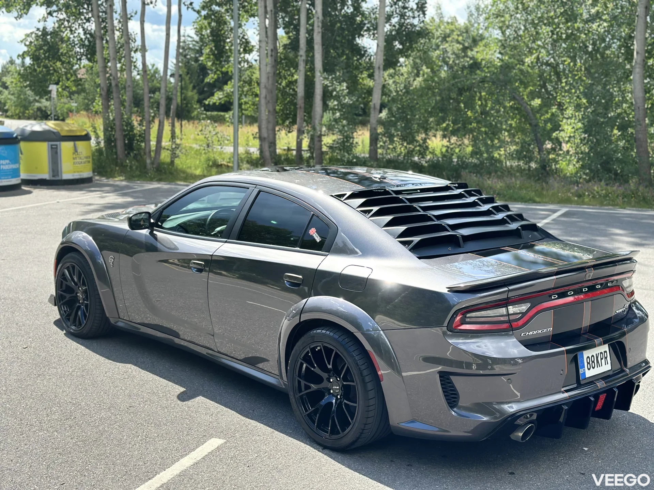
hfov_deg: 39.7
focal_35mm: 48
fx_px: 907
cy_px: 245
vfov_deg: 30.3
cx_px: 327
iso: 80
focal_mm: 6.86
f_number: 1.78
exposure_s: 1/2028
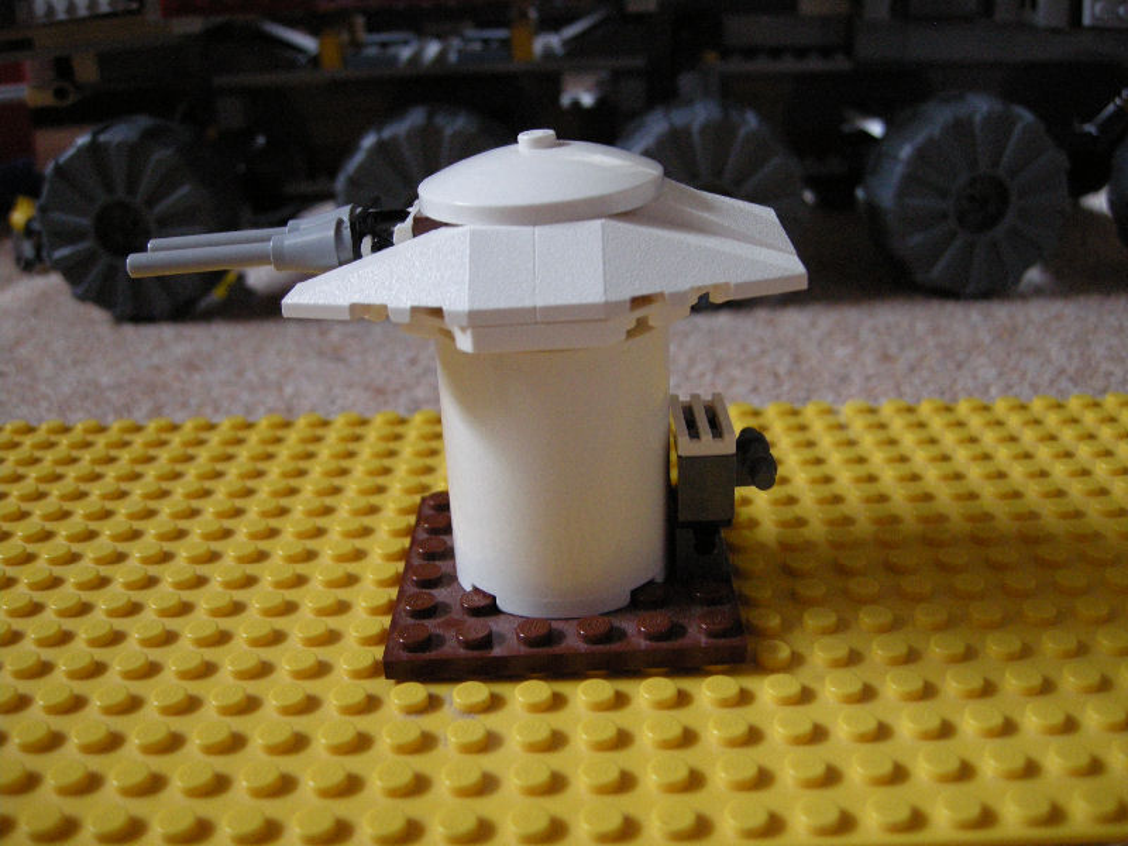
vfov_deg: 40.7
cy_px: 423
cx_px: 564
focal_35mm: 35
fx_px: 1141
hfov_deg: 52.6
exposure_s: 1/44.1
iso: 400
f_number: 2.7
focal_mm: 7.5
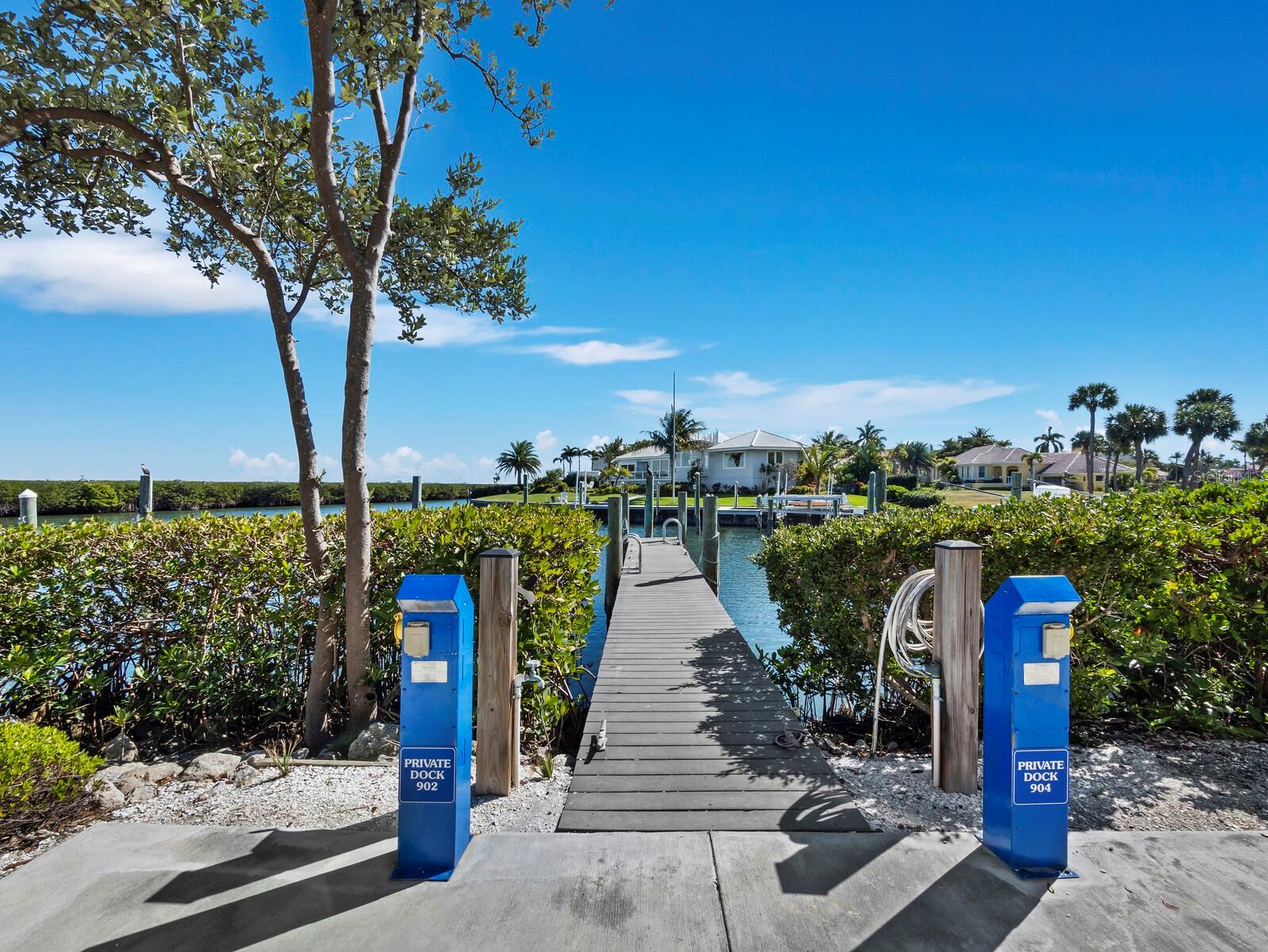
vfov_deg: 85.7
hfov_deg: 102.0
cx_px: 634
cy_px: 476
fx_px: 513
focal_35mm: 14
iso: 320
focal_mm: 7
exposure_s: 1/160
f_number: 13
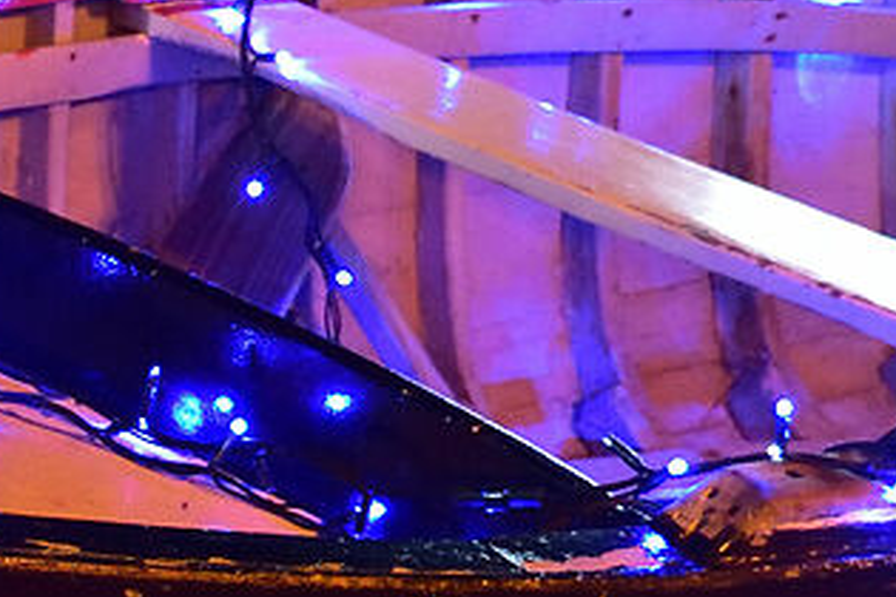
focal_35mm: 244
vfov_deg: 5.6
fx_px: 6072
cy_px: -313
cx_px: -293
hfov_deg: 8.3
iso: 2000
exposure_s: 1/15
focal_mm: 32
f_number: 4
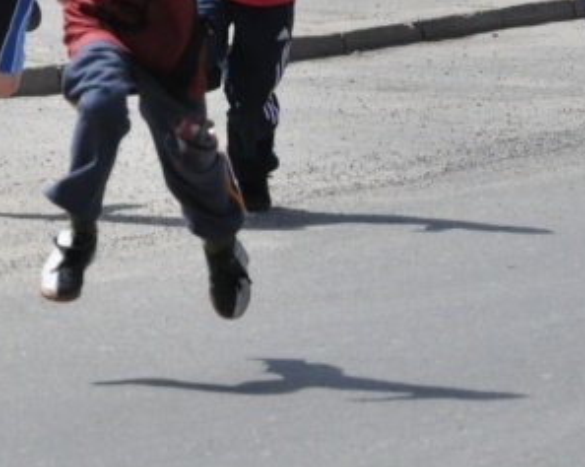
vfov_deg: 5.7
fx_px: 4722
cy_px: 64
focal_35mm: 273
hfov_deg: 7.1
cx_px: 152
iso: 1000
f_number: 5.6
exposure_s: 1/4000
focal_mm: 72
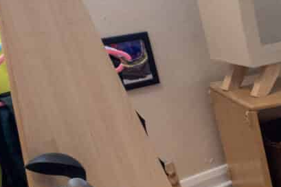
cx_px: 617
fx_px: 733
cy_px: 332
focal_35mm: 94
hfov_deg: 15.5
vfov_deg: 13.2
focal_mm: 10
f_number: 5.6
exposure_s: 1/50
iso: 640
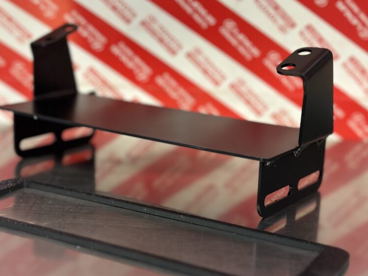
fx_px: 702
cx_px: 165
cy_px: 146
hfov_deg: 29.4
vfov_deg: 22.3
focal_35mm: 66
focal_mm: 6.86
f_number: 1.78
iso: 320
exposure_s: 1/60
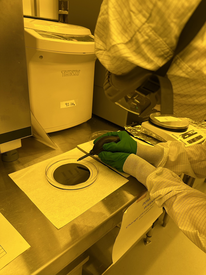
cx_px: 103
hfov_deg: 56.8
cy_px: 138
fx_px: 190
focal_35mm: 24
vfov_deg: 71.6
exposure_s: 1/120
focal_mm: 6.86
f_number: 1.78
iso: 200
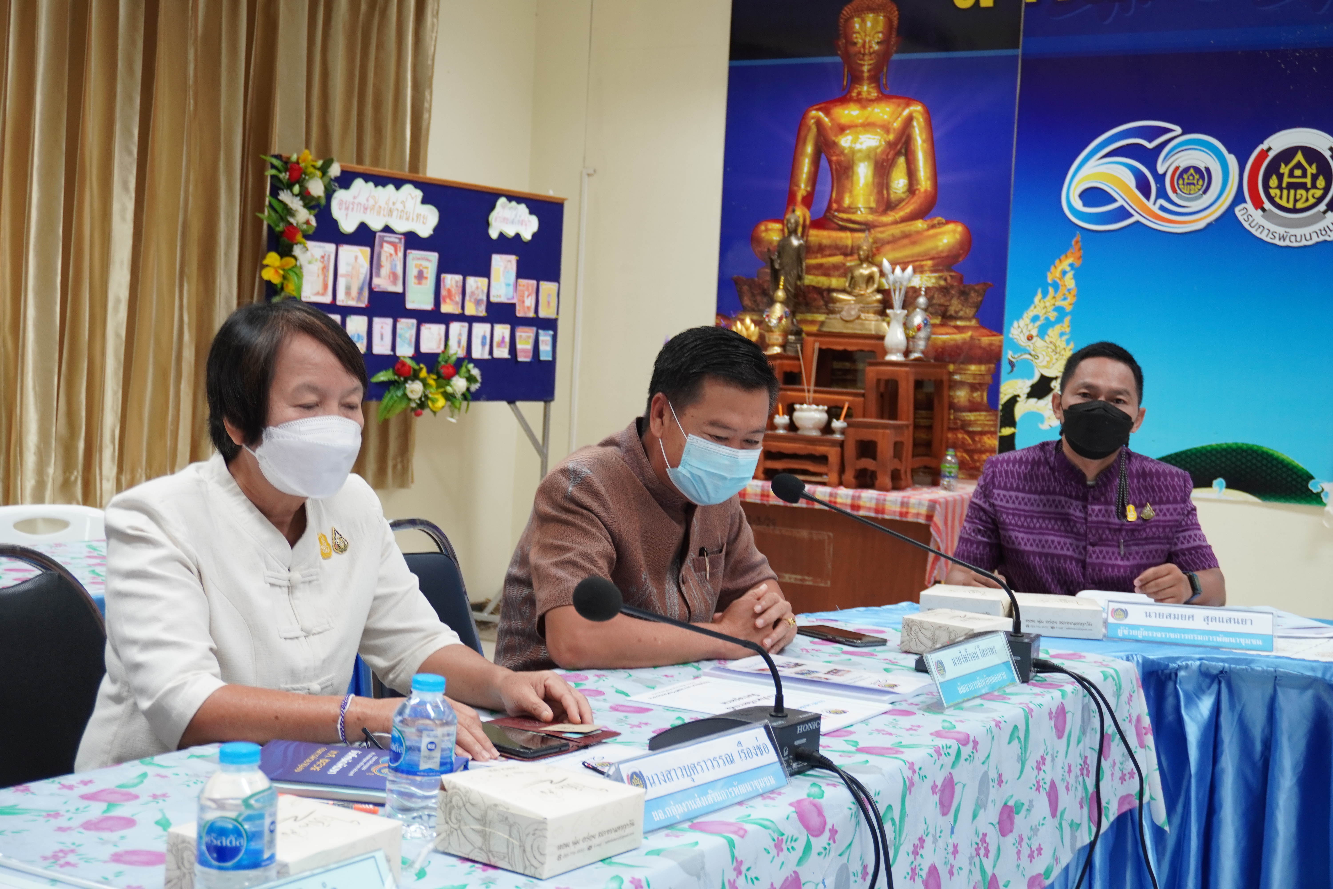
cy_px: 444
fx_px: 1777
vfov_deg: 28.1
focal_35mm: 48
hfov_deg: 41.1
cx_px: 666
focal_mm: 32
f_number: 5
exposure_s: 1/20
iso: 400
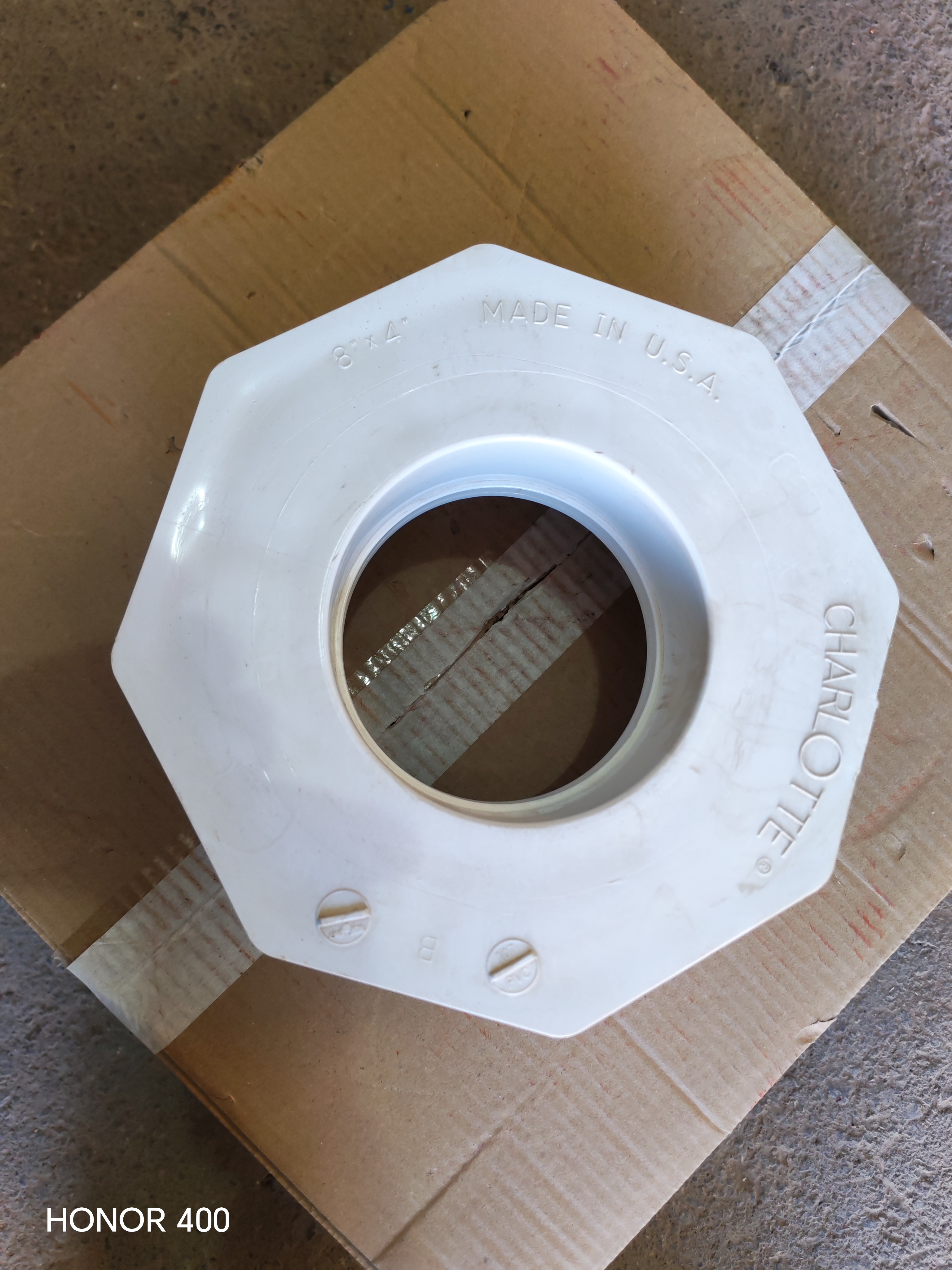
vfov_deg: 65.3
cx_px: 476
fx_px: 990
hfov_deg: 51.4
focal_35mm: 27
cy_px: 635
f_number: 1.9
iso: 640
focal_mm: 6.12
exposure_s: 1/100
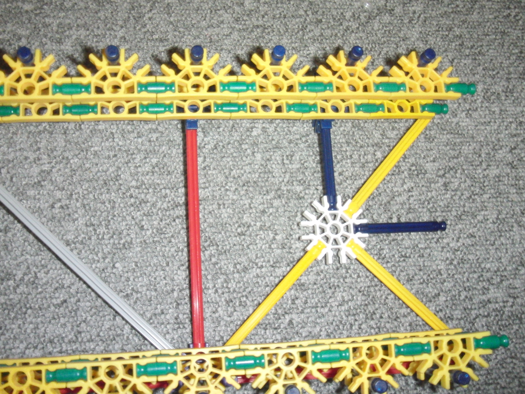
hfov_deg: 49.0
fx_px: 576
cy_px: 197
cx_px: 262
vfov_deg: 37.7
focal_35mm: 38
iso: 400
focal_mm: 6.66
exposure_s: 1/40
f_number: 3.9
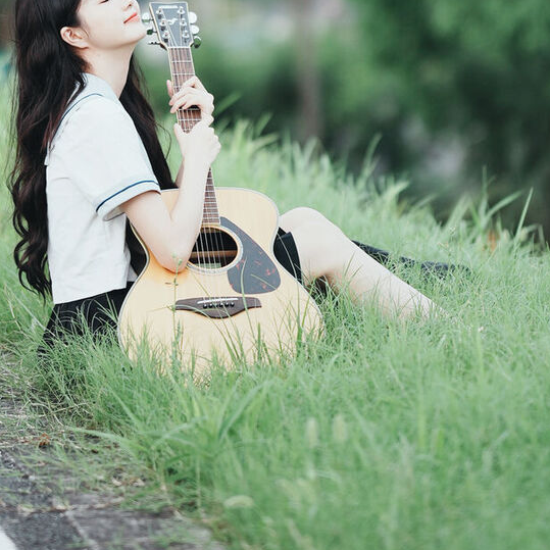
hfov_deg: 6.3
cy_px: -72
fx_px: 4997
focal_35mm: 278
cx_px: 200
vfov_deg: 6.3
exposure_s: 1/4000
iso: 100
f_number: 1.2
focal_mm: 75
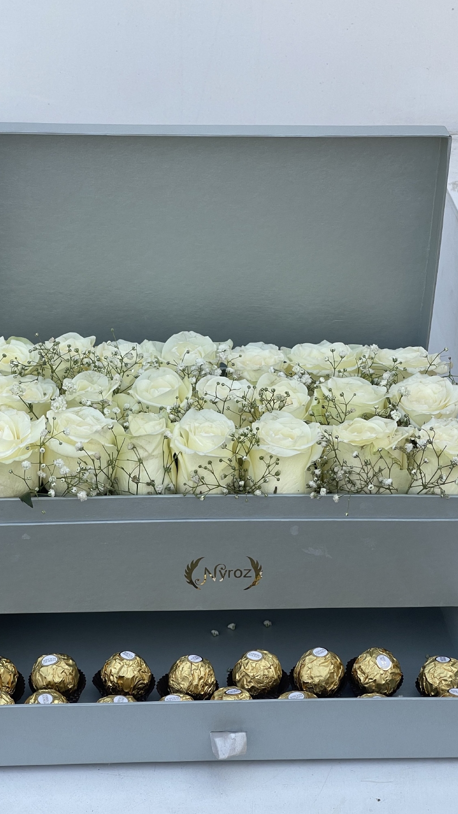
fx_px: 1512
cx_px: 216
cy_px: 406
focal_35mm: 70
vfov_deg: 30.2
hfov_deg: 17.2
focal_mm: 7.5
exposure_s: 1/270
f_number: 2.2
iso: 20
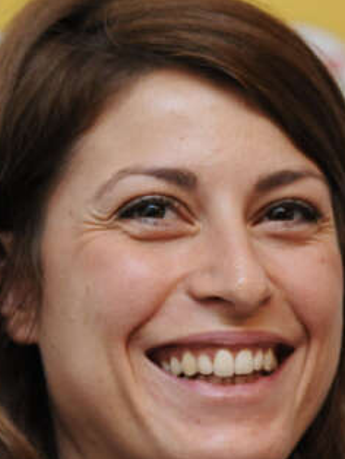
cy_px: 295
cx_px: 238
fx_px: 3835
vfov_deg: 6.8
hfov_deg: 5.1
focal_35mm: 289
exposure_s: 1/125
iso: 2000
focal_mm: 105
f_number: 4.5
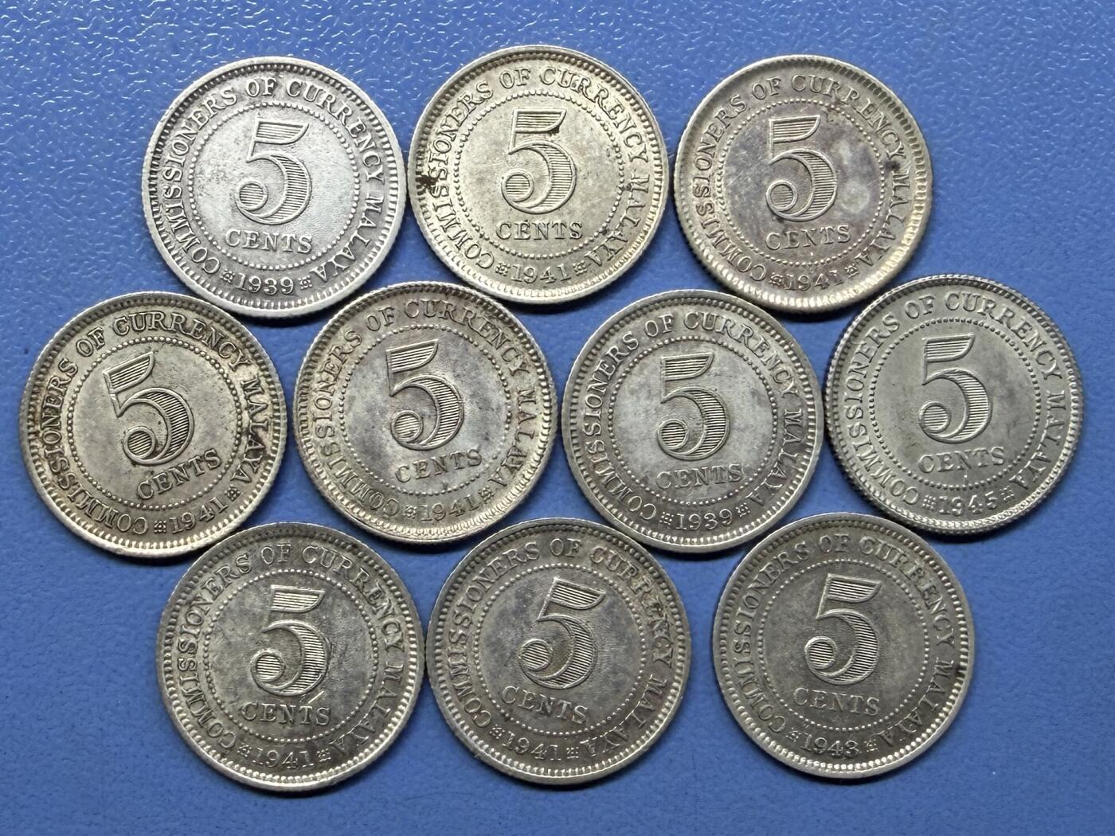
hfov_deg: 67.3
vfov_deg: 53.1
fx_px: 837
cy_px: 418
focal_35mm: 26
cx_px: 558
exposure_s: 1/121
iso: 100
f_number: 2.2
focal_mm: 2.22
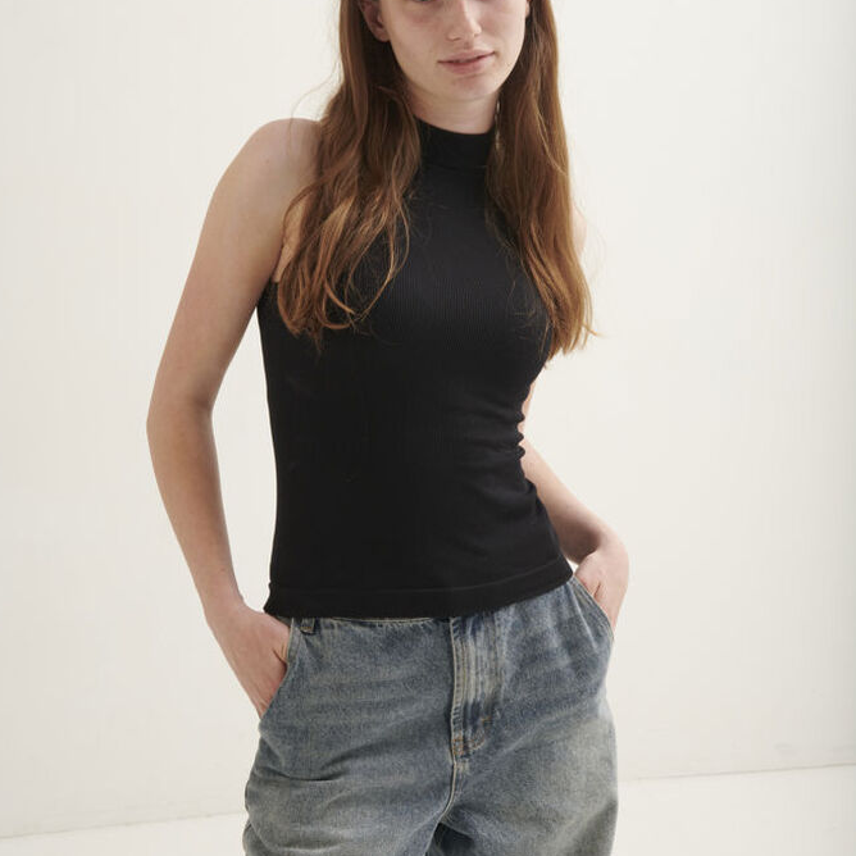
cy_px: 355
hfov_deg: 23.1
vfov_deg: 23.0
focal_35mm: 75
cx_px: 427
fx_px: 2098
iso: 250
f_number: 11
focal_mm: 58
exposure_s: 1/250
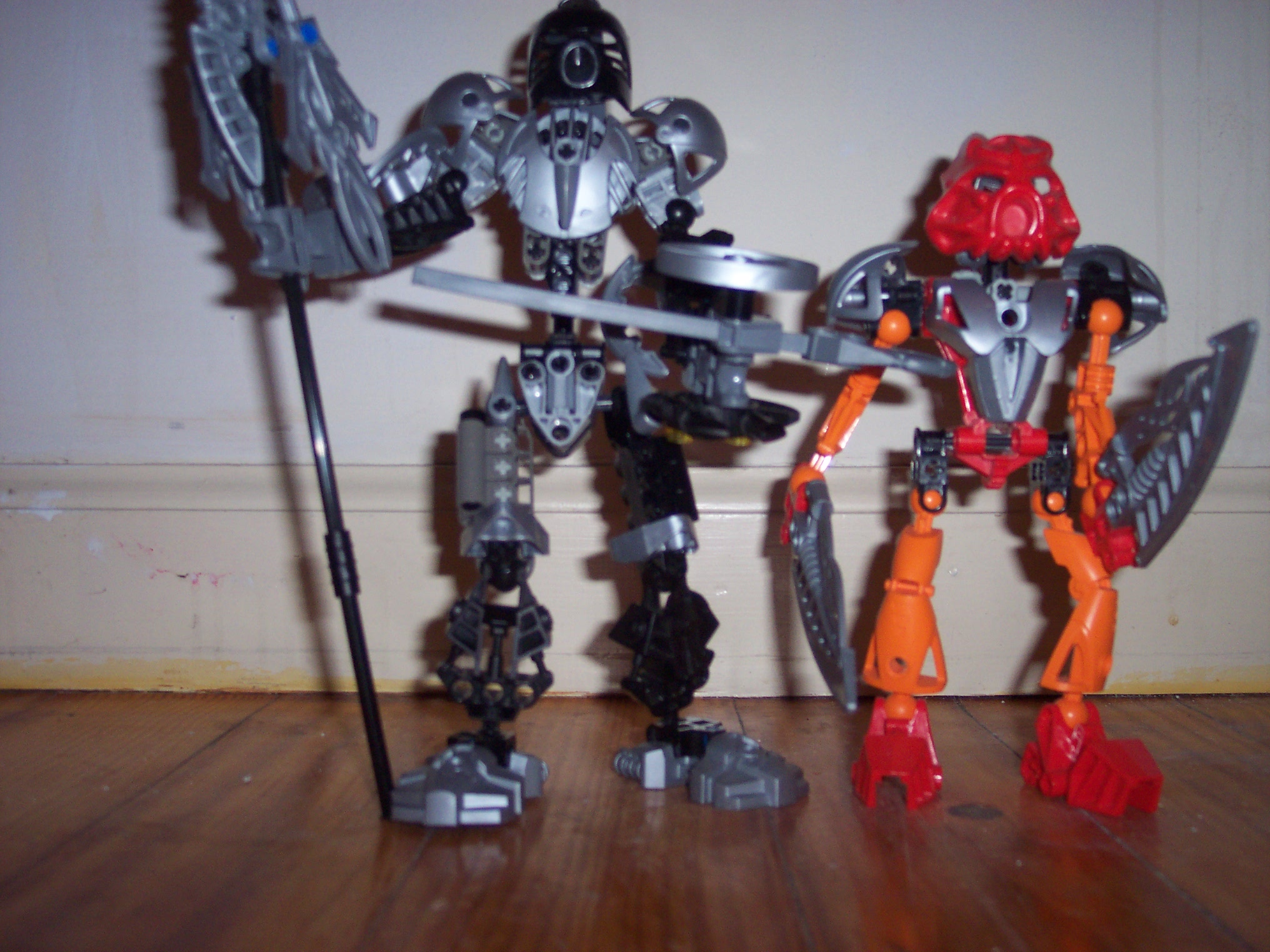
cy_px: 476
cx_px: 635
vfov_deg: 37.7
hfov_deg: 49.0
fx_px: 1394
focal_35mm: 38
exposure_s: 1/30
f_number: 2.8
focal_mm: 8
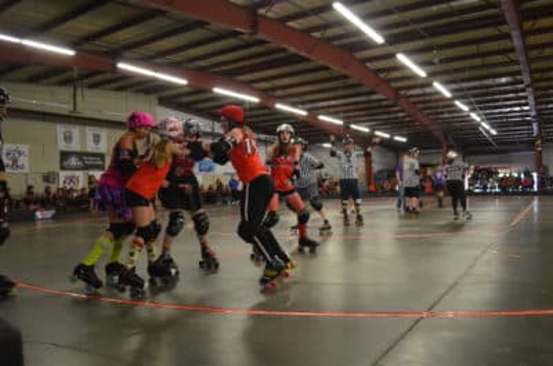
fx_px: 414
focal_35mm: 27
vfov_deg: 47.7
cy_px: 183
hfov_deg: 67.5
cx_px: 276
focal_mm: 18
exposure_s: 1/125
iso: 1600
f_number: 3.5
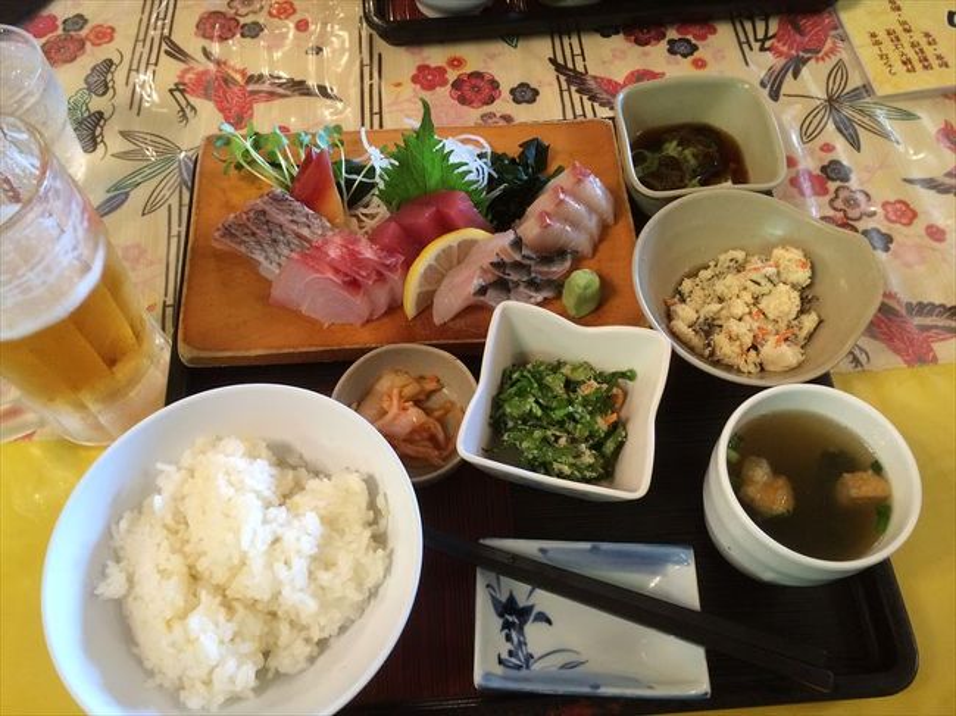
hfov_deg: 61.7
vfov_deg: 48.2
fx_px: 801
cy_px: 358
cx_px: 478
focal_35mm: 29
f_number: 2.2
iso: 160
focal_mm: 4.15
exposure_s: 1/30
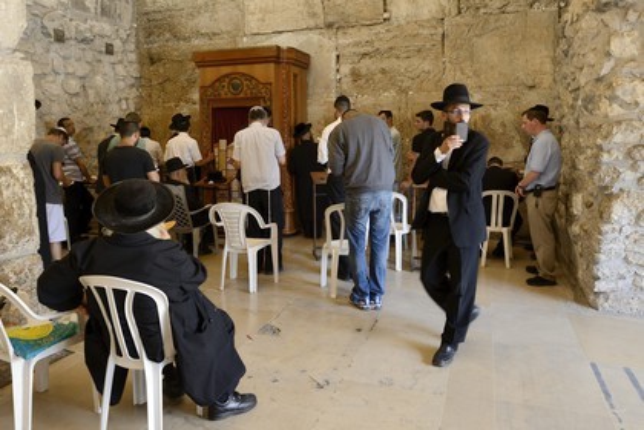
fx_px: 429
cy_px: 215
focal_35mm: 24
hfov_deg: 73.7
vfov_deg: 53.1
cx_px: 322
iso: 1600
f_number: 6.3
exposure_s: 1/40
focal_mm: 24
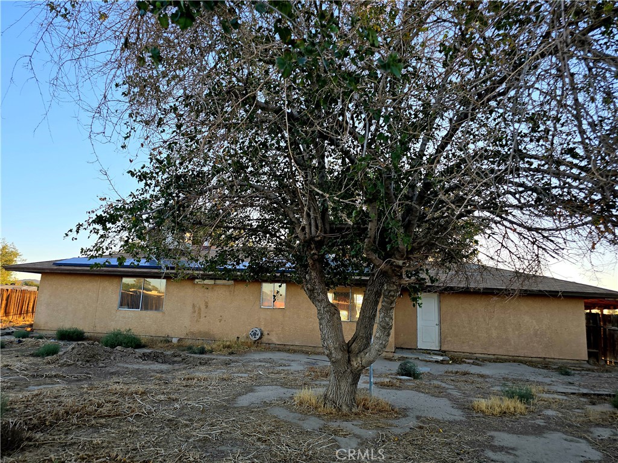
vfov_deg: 58.9
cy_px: 232
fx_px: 411
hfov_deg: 73.9
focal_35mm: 23
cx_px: 309
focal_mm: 6.3
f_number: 1.7
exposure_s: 1/185
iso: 12
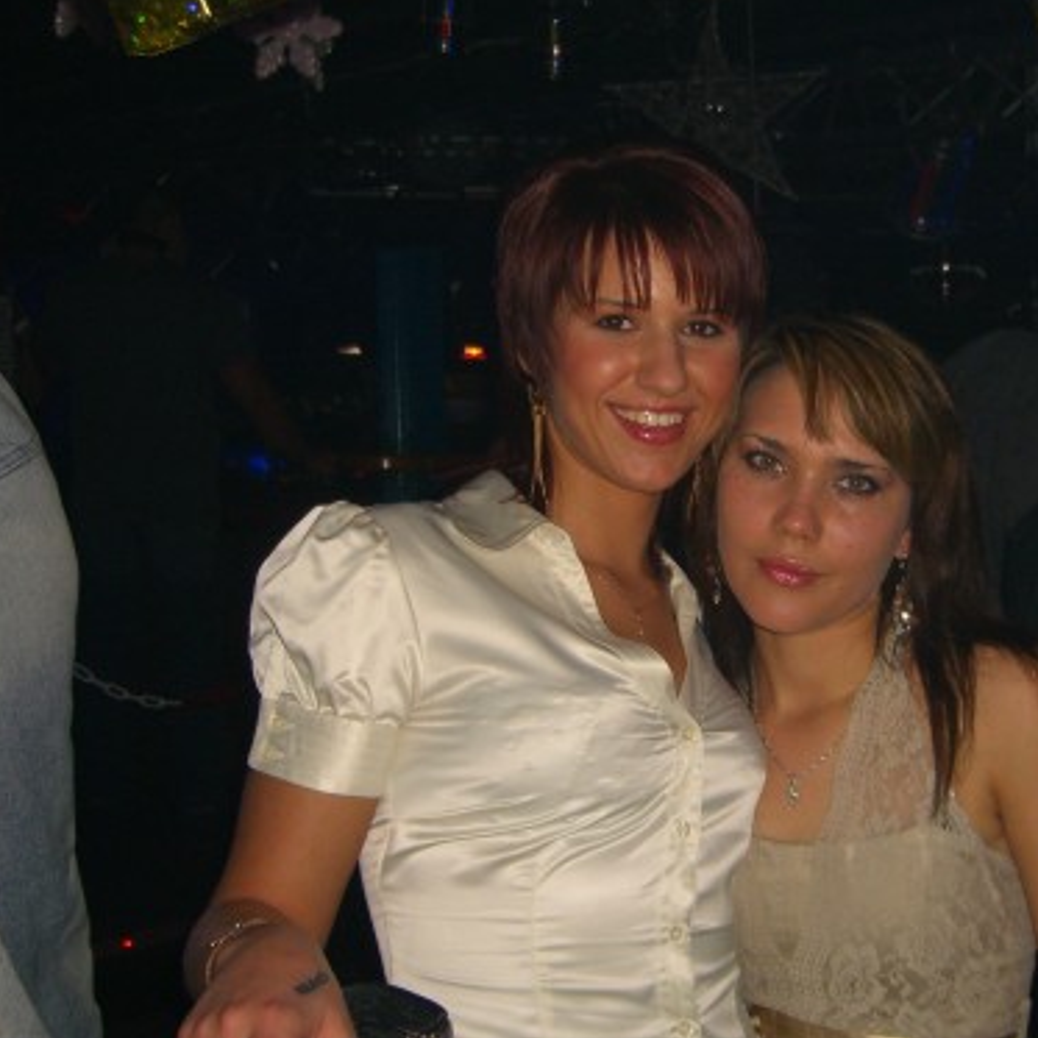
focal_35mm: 54
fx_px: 1832
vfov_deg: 31.6
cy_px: 551
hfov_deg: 31.3
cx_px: 721
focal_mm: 7.9
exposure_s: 1/60
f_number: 2.8
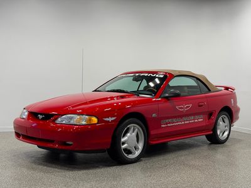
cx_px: 126
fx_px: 348
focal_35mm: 48
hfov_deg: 39.7
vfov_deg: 30.3
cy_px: 94
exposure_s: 1/320
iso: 64
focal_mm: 6.76
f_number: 1.78
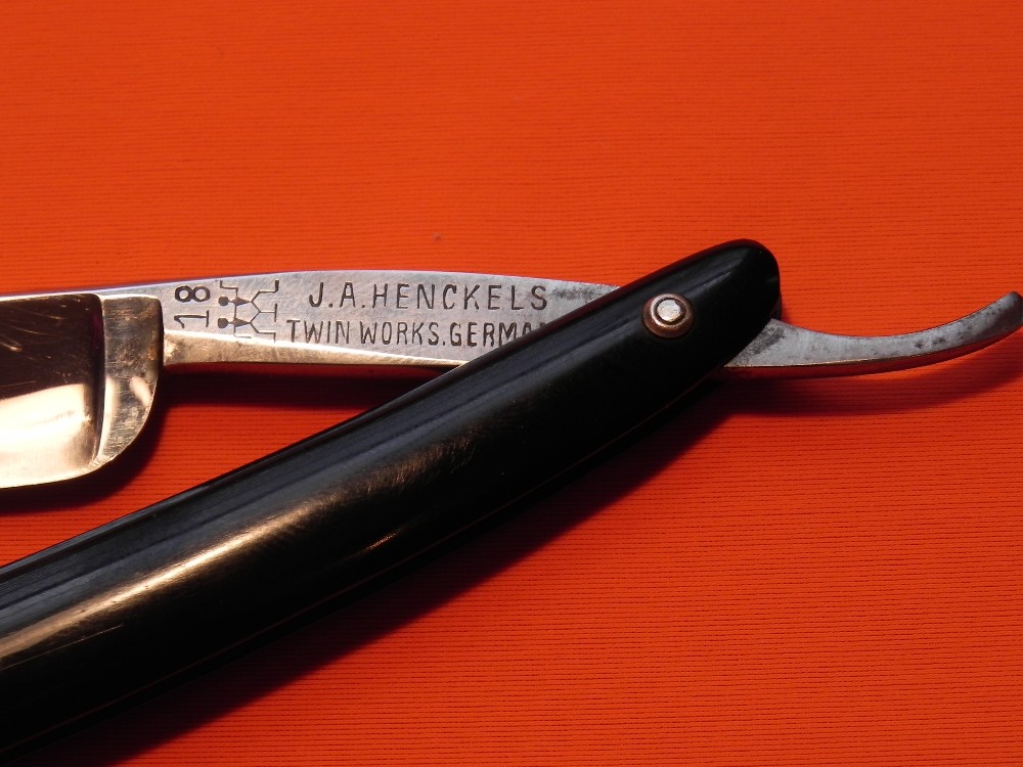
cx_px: 512
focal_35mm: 105
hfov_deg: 18.7
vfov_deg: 14.1
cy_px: 384
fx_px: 3103
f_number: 4
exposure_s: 1/122
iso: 160
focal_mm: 18.8
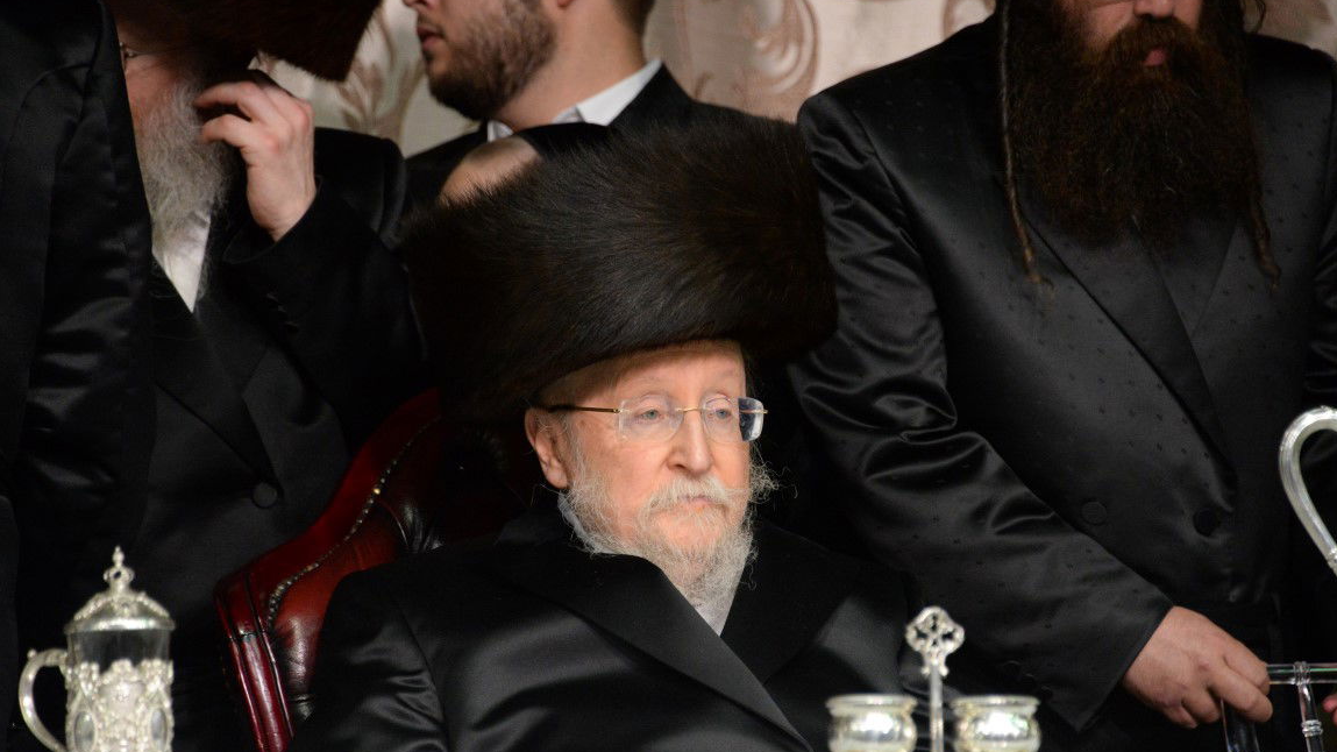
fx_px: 11166
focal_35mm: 315
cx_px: 669
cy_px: 433
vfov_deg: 3.9
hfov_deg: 6.9
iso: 5000
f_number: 6.3
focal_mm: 300
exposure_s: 1/160
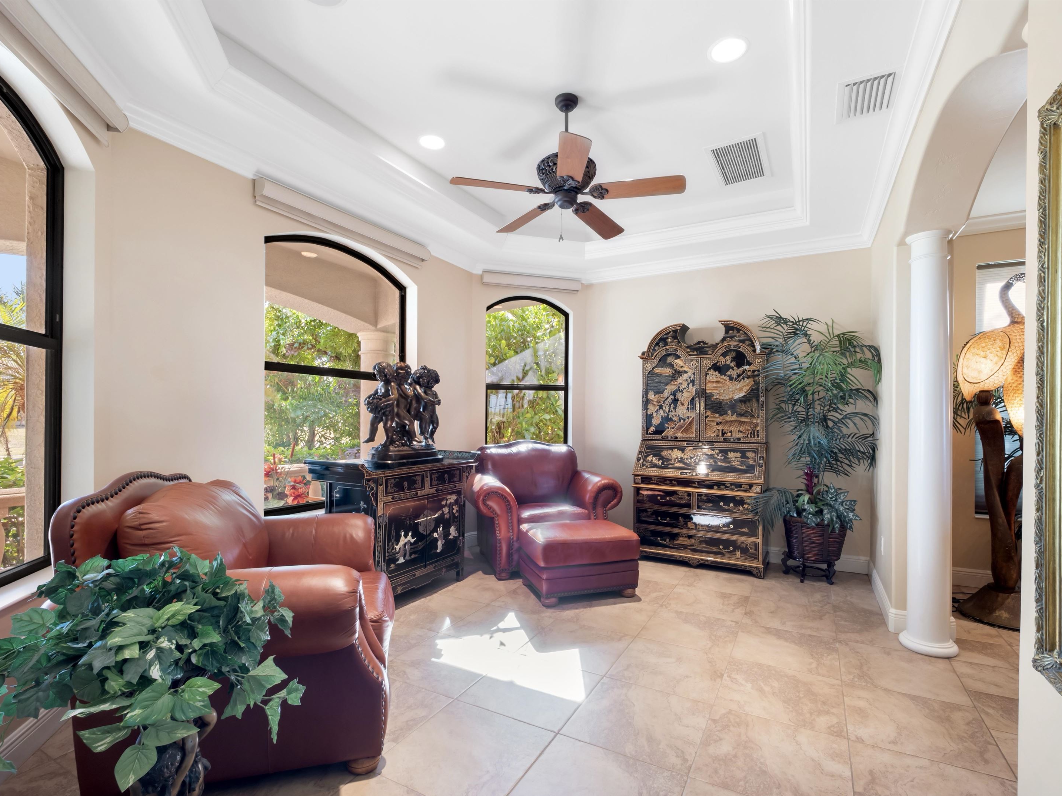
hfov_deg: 98.1
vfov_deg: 81.6
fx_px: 460
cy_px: 425
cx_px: 550
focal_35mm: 15
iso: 200
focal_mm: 7
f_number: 7.1
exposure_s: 1/3
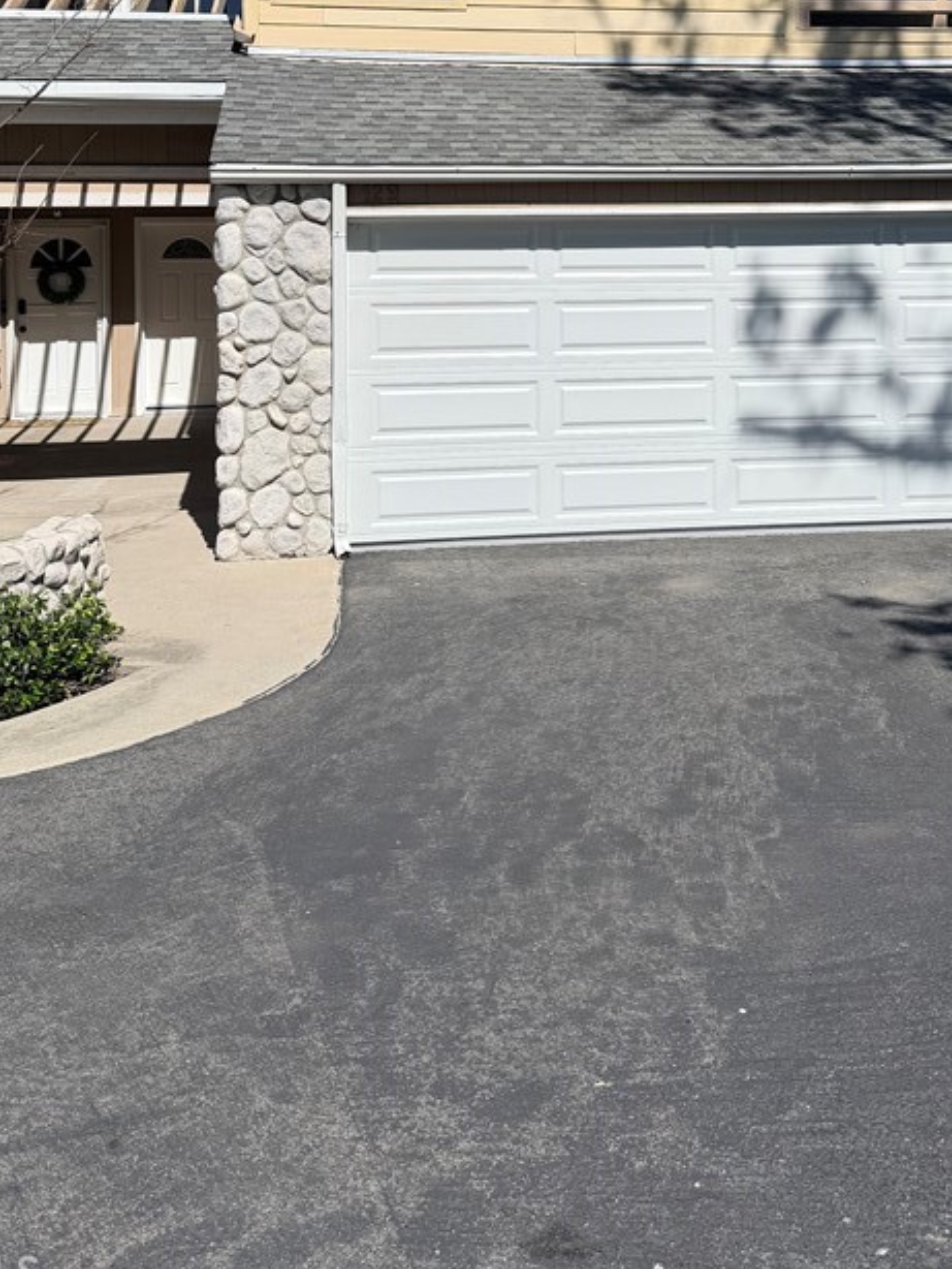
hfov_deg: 35.7
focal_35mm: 40
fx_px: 1466
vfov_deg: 44.4
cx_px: 628
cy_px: 246
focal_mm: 6.76
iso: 80
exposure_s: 1/10309
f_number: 1.78
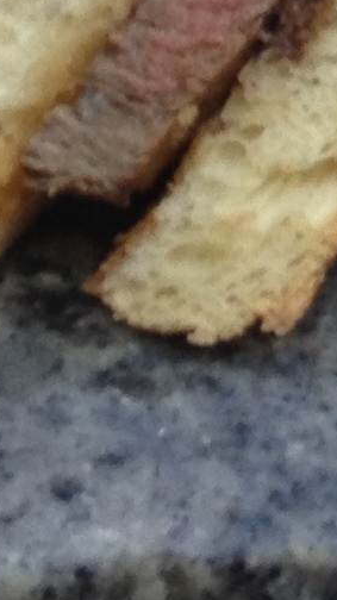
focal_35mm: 247
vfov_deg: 8.2
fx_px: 3929
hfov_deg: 4.6
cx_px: 1107
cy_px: -730
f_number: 2.4
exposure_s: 1/354
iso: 50
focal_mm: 4.28
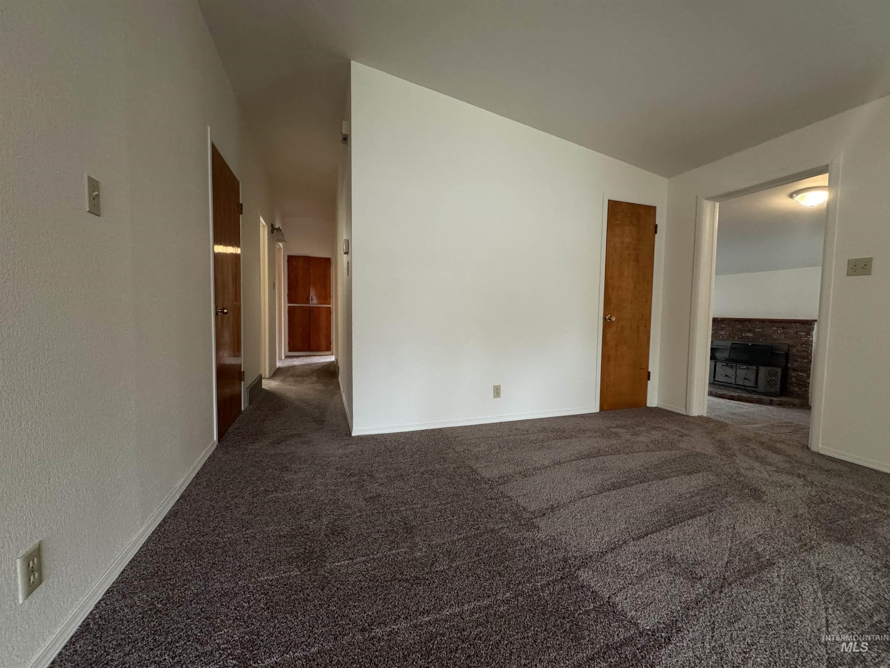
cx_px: 445
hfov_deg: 102.1
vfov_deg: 85.7
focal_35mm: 14
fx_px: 360
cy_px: 334
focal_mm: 2.22
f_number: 2.2
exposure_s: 1/60
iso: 320
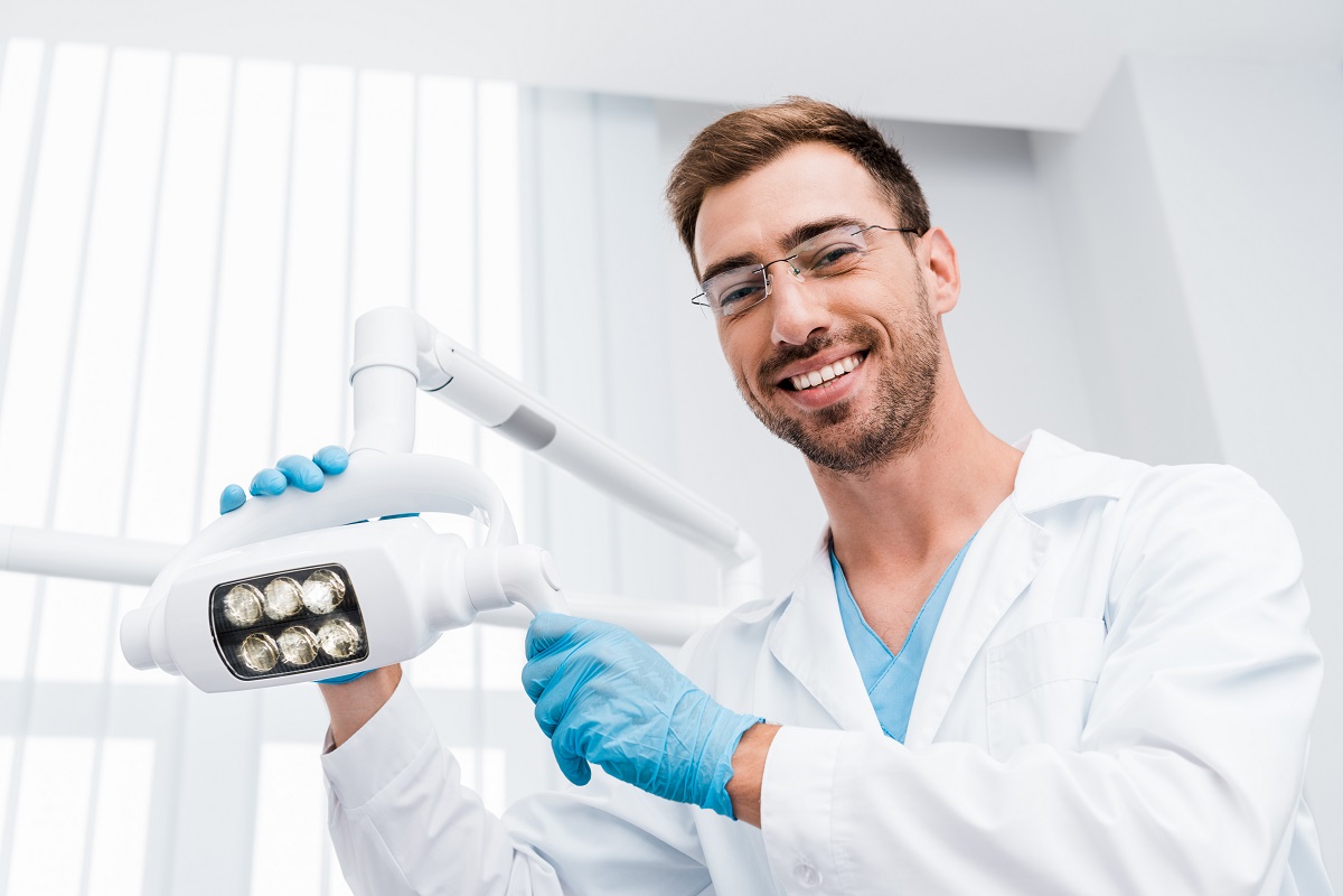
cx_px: 672
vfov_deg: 27.0
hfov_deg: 39.6
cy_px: 448
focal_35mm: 50
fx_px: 1865
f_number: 5
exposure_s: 1/160
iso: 125
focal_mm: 50
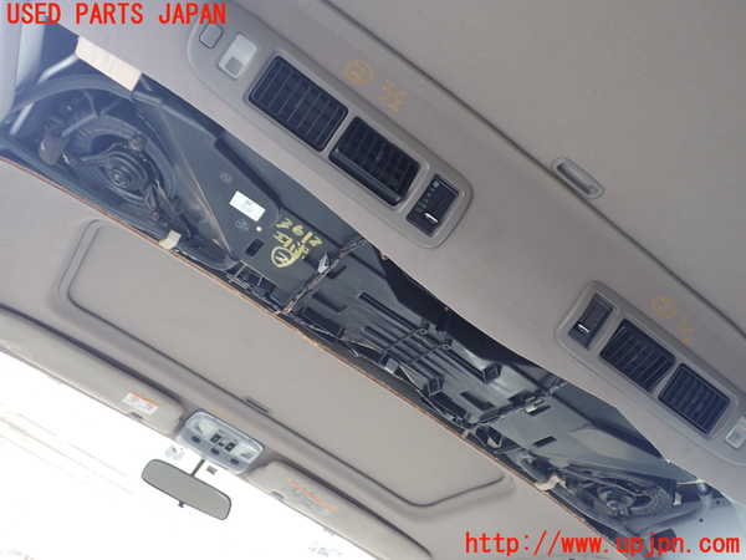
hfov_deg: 60.0
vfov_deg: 46.8
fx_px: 647
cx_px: 373
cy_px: 280
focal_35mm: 30
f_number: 2.3
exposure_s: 1/50
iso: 200
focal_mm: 5.4
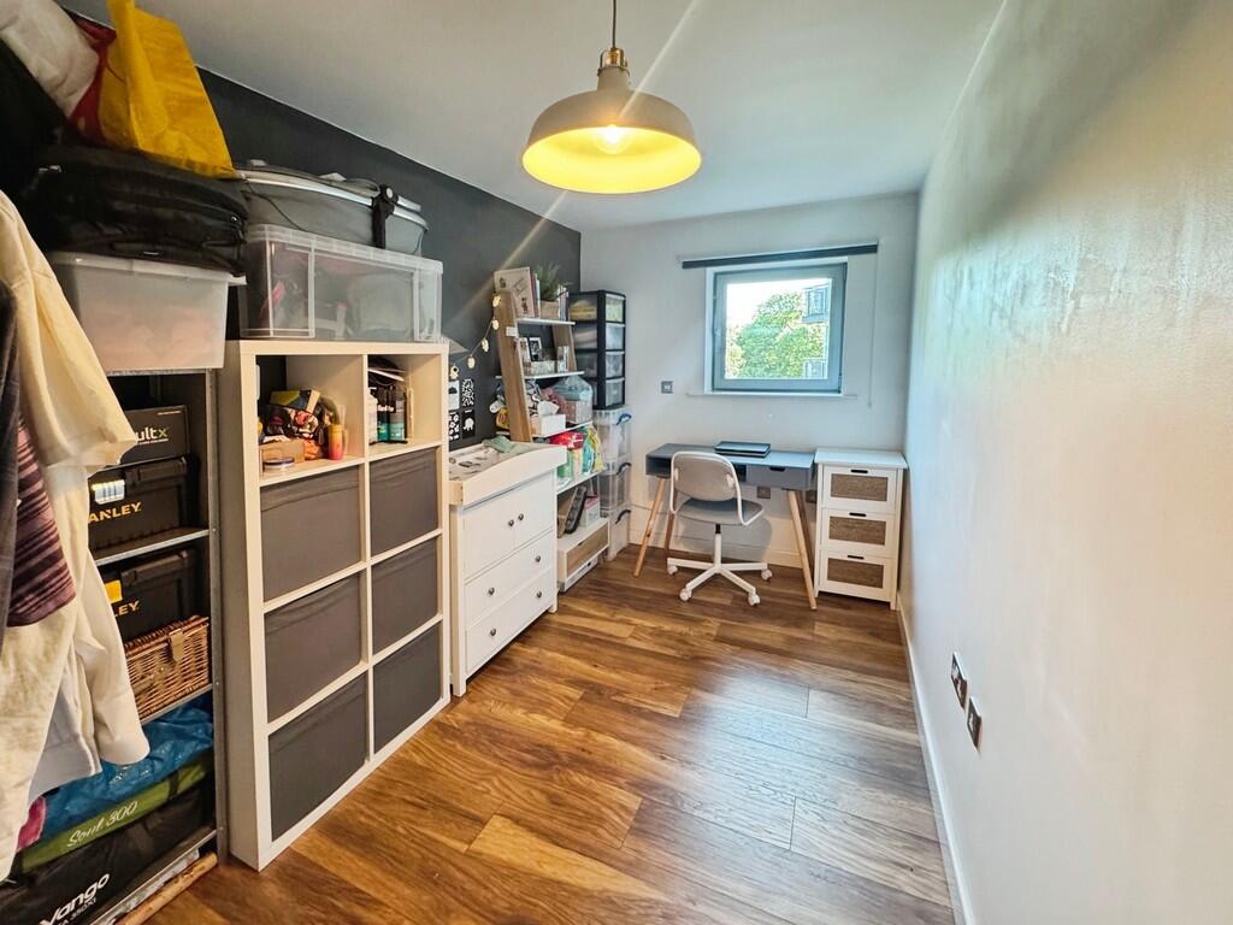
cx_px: 616
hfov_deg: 102.1
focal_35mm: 14
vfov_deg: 85.7
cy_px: 462
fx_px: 499
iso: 320
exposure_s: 1/63
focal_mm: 2.22
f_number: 2.2
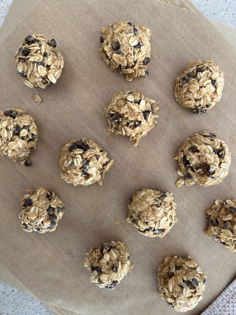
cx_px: 118
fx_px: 236
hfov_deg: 53.1
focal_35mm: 26
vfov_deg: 67.3
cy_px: 158
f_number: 1.6
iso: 100
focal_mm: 5.1
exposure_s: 1/60
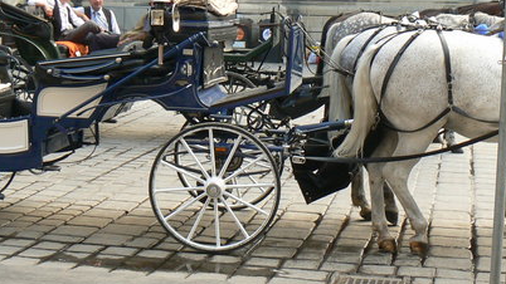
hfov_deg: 27.1
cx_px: 196
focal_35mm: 78
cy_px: 72
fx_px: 1046
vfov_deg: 15.4
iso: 80
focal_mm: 6
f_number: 4
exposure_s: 1/50
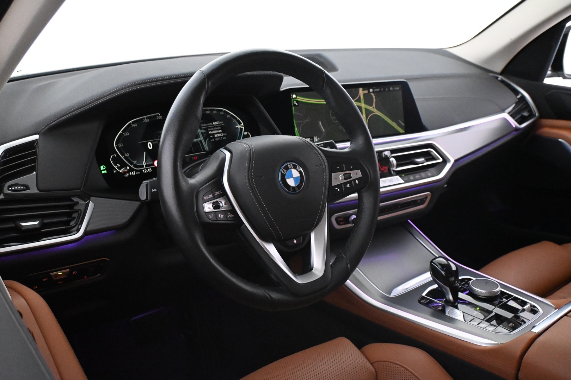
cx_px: 286
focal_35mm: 33
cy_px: 190
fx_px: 523
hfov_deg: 57.2
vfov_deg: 40.0
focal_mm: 22
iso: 5600
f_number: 4
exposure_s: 1/60
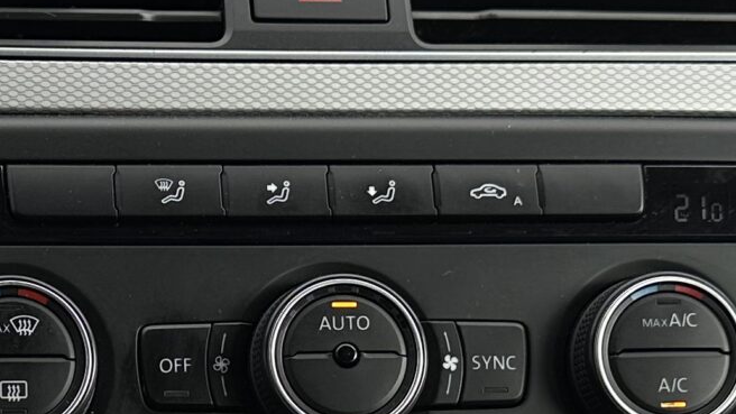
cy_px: 587
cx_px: 54
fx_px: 1991
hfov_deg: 20.5
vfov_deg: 11.5
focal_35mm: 102
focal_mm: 6.86
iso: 80
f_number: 1.78
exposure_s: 1/258
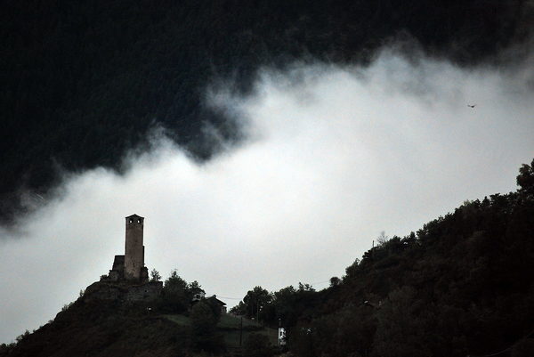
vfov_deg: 4.6
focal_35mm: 300
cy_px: 178
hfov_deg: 6.9
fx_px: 4453
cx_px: 267
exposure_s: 1/1250
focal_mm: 200
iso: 400
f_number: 5.6
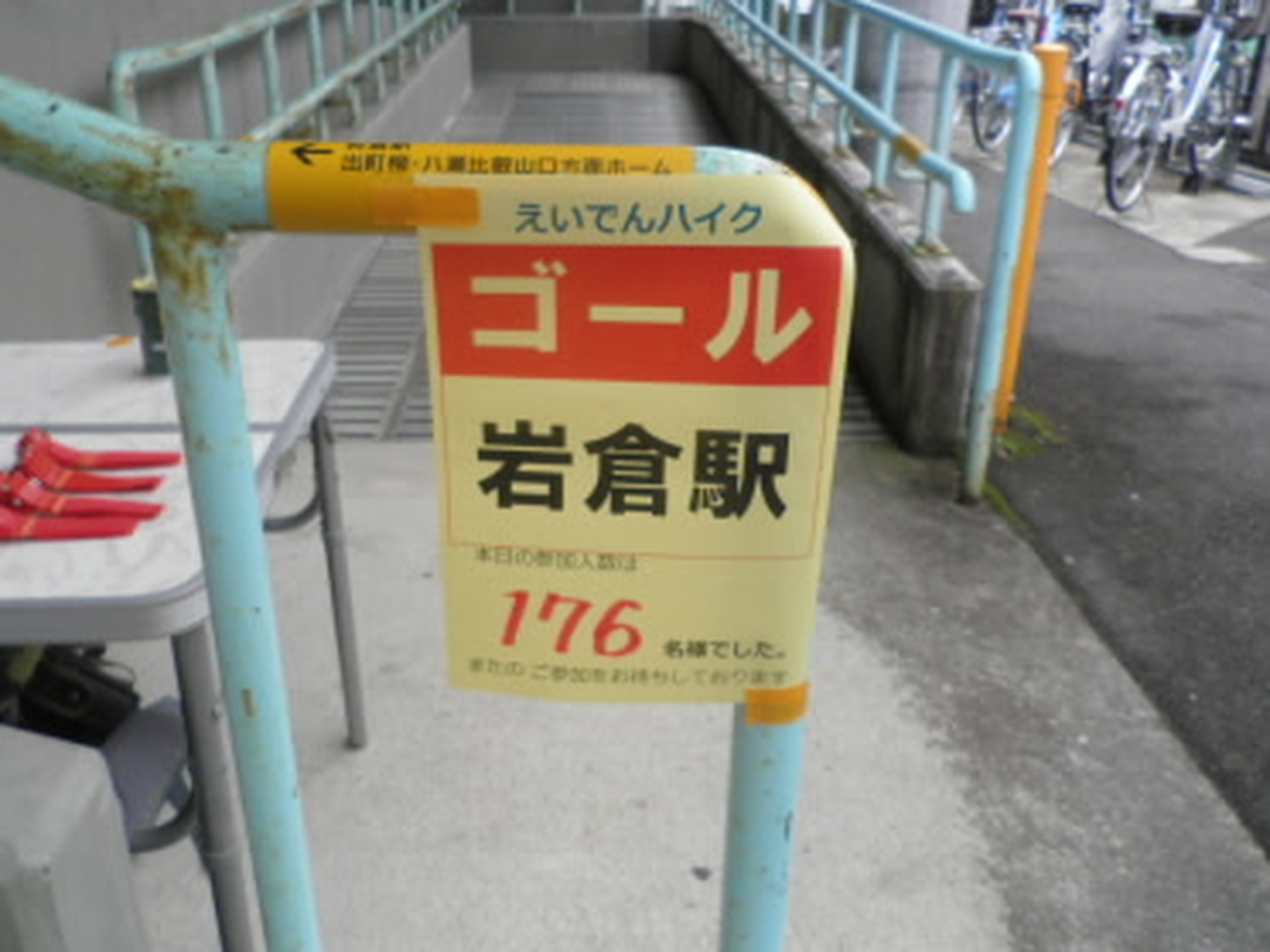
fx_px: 1064
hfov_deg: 61.6
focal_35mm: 29
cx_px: 597
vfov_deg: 48.2
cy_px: 491
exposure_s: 1/250
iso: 100
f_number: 3.2
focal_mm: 4.9
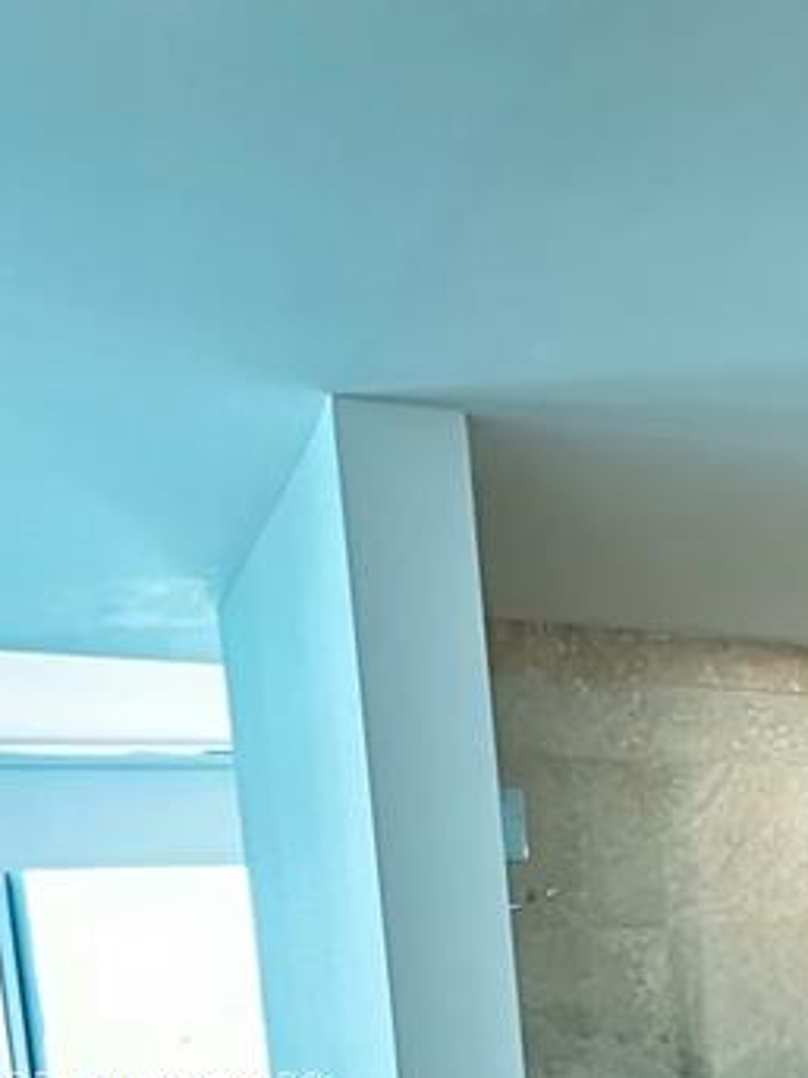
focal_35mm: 49
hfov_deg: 24.3
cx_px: 1157
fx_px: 1526
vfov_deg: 35.1
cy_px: 1094
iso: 640
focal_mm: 2.22
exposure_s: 1/60
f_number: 2.2
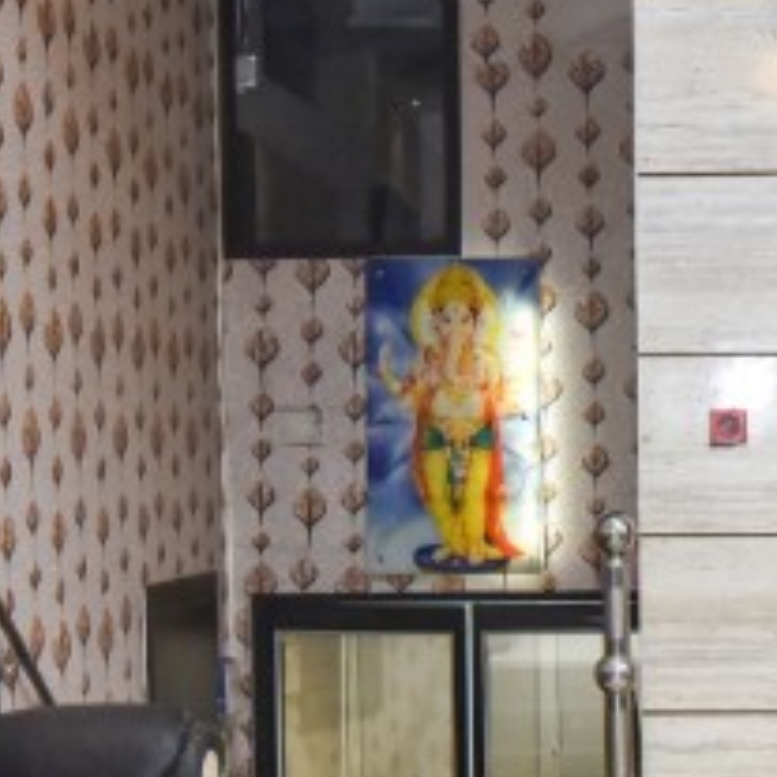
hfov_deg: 23.6
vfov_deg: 24.2
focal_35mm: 71
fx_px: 1803
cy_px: 490
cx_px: 711
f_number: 7.1
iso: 2000
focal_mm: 16
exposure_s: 1/50
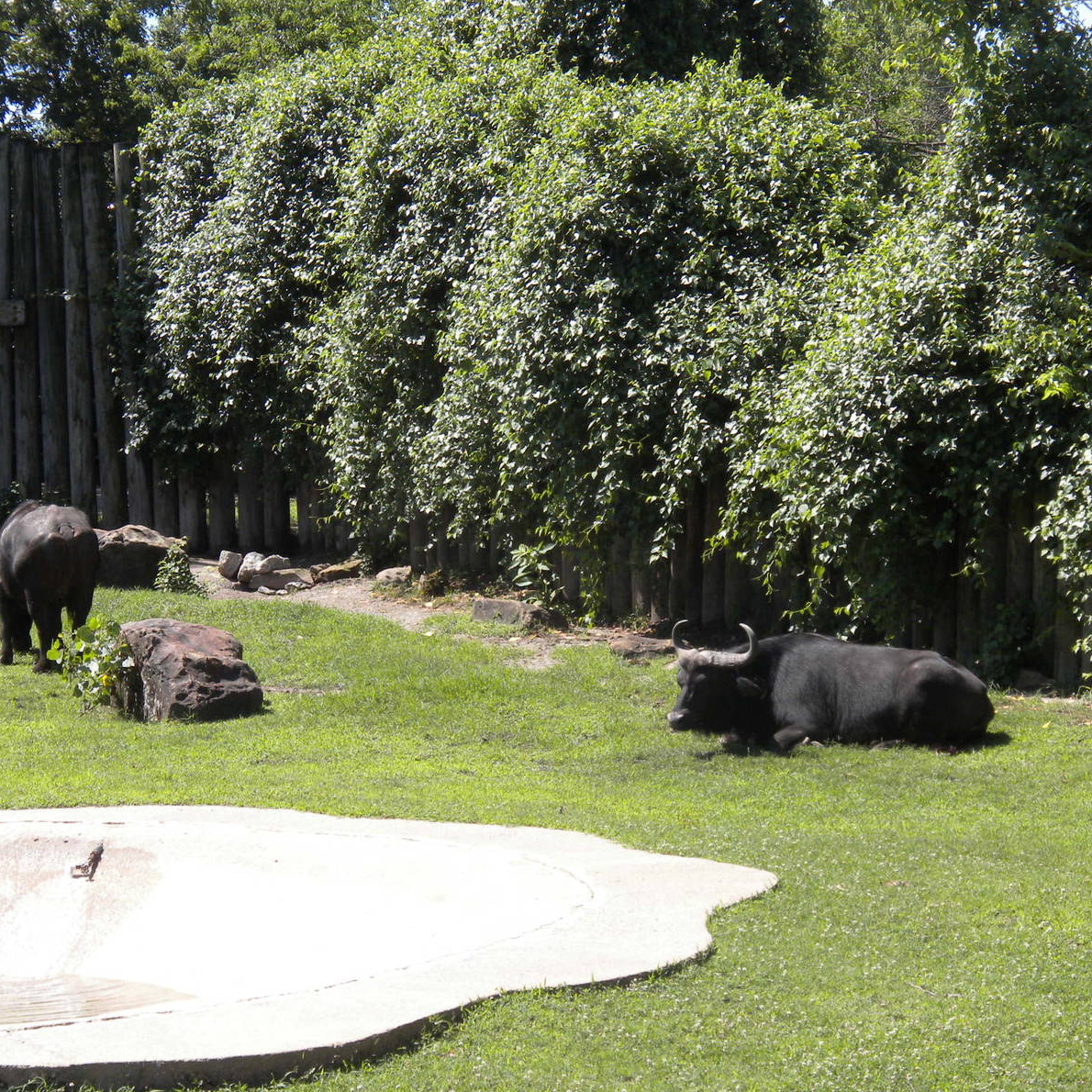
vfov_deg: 17.2
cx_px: 488
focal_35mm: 101
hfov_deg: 17.2
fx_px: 3605
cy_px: 549
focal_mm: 15
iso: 90
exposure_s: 1/316
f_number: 5.1
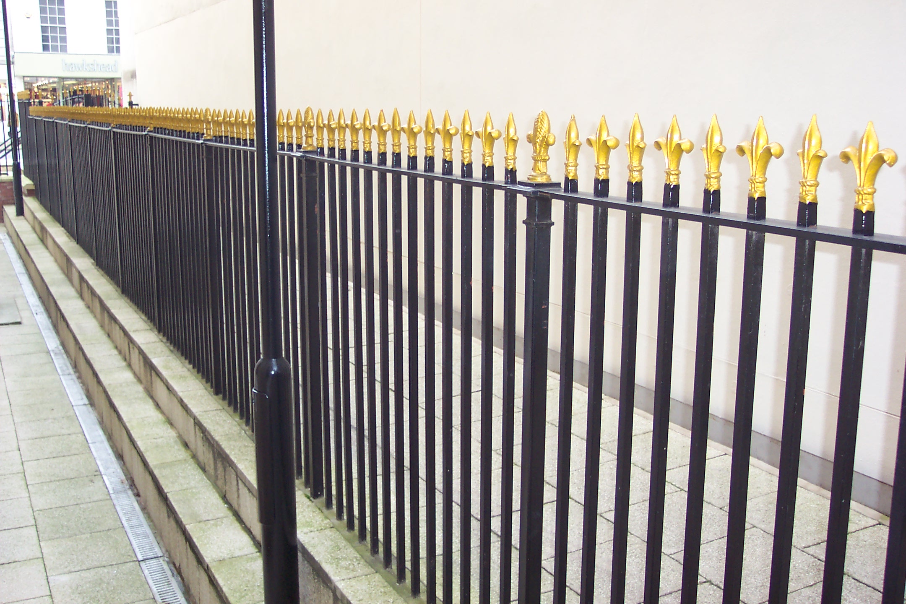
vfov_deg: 35.1
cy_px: 302
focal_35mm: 38
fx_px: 956
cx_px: 453
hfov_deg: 50.7
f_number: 2.8
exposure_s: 1/45
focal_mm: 8
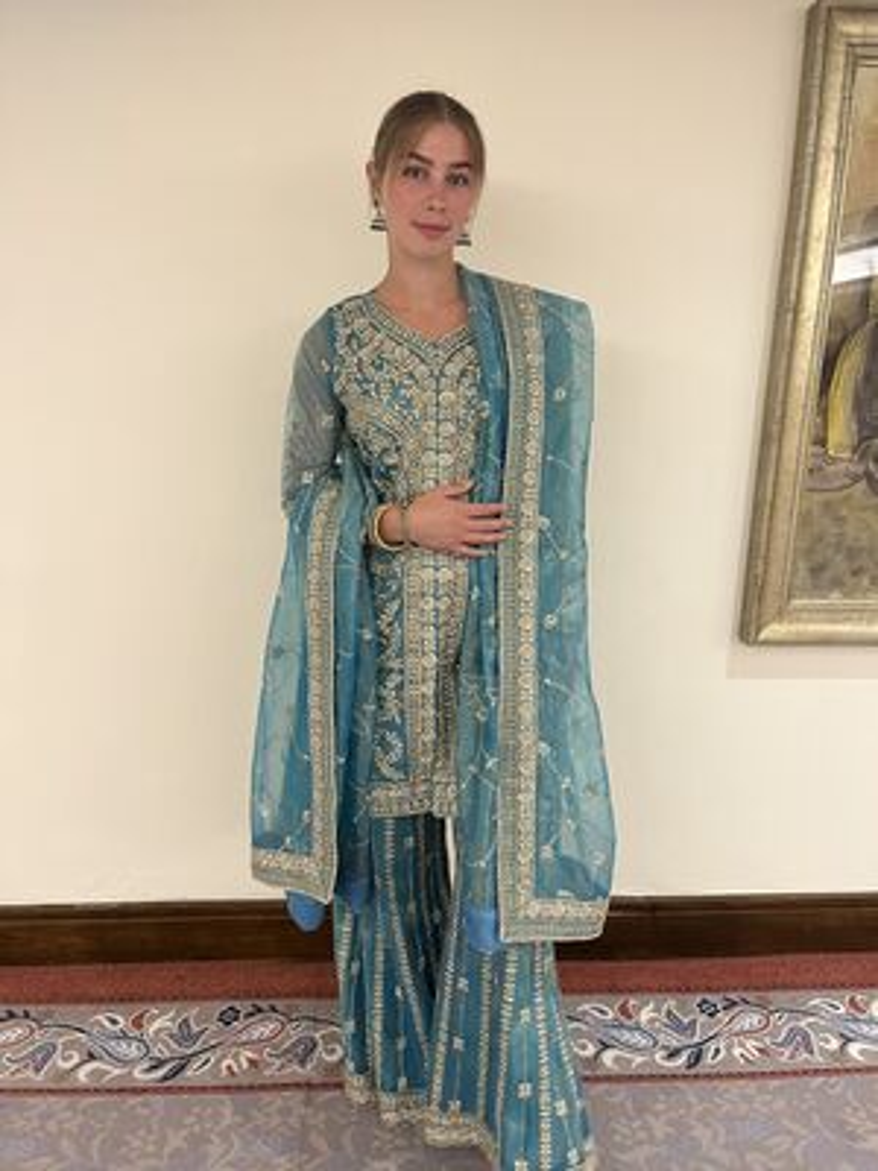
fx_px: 879
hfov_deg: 53.1
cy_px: 586
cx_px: 439
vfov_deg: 67.3
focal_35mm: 26
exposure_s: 1/50
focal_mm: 5.1
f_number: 1.6
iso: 200
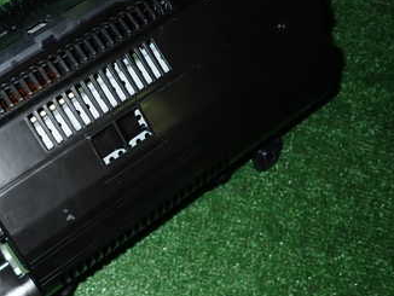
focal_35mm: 46
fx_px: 524
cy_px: 151
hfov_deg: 39.4
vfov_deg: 31.6
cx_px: 71
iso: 200
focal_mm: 4.5
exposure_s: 1/30
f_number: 5.6
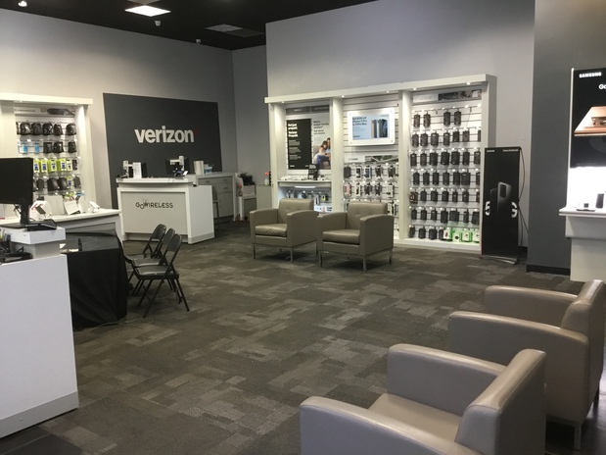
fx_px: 543
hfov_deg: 58.4
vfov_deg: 45.4
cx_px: 303
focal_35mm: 31
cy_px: 228
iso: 160
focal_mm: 3.3
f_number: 2.4
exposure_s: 1/30
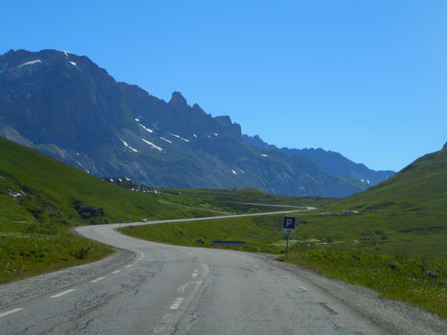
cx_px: 224
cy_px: 168
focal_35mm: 67
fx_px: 865
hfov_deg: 29.0
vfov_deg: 21.9
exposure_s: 1/800
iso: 80
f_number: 5.3
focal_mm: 12
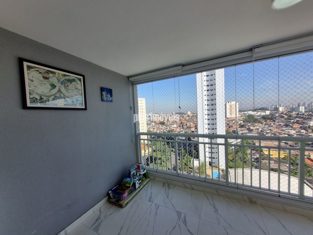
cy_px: 118
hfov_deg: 106.2
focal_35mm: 13
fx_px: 118
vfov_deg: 89.9
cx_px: 156
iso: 50
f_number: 2.2
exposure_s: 1/940
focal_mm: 1.74
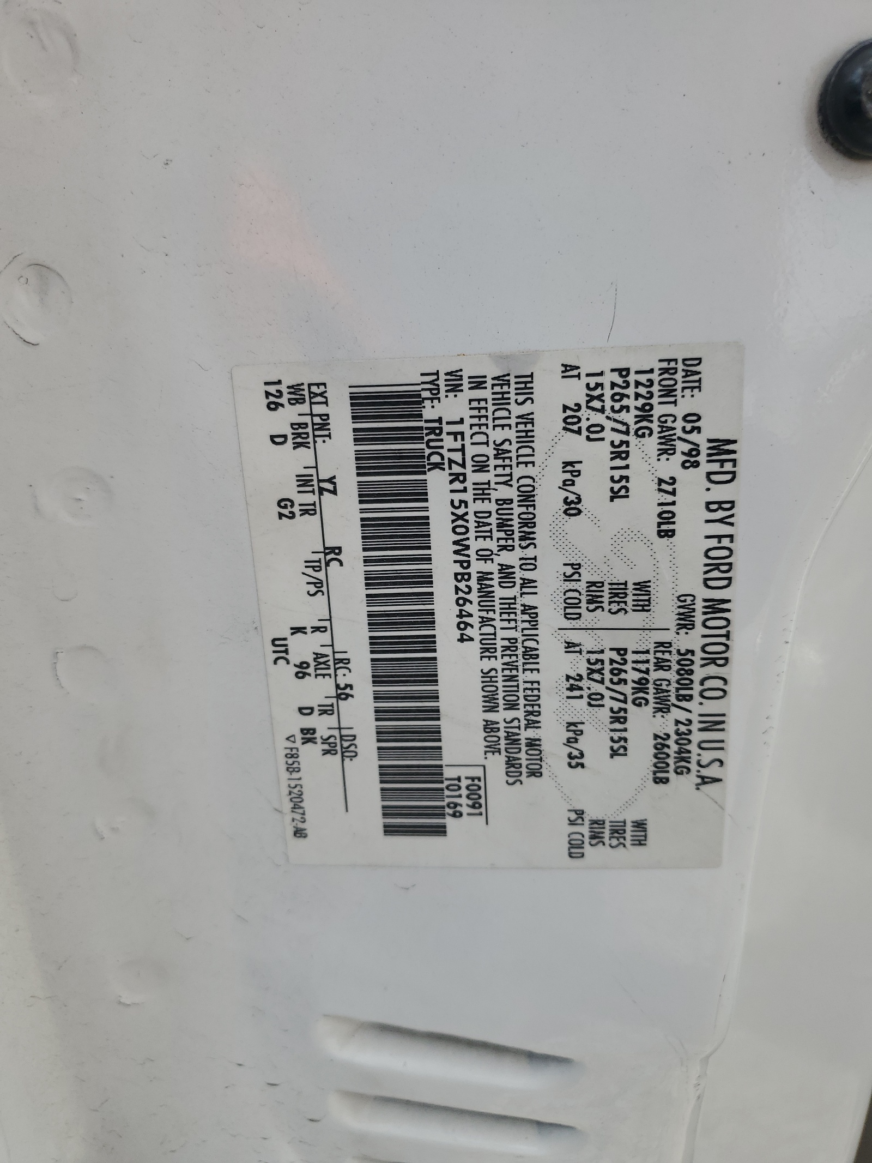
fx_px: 873
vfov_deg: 67.3
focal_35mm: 26
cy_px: 582
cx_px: 436
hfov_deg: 53.1
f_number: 1.5
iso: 50
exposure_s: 1/909
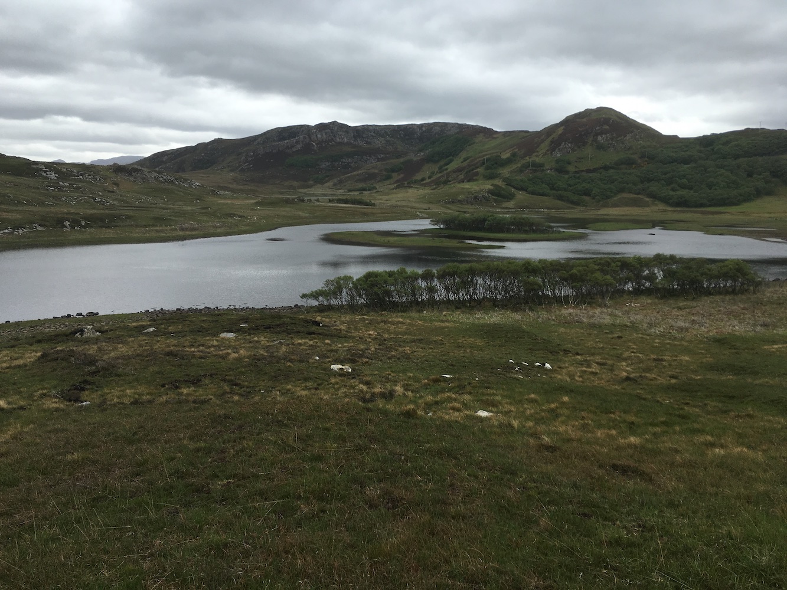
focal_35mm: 29
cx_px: 394
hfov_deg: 61.7
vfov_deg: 48.2
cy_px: 295
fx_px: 659
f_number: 2.2
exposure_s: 1/596
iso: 25
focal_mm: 4.15
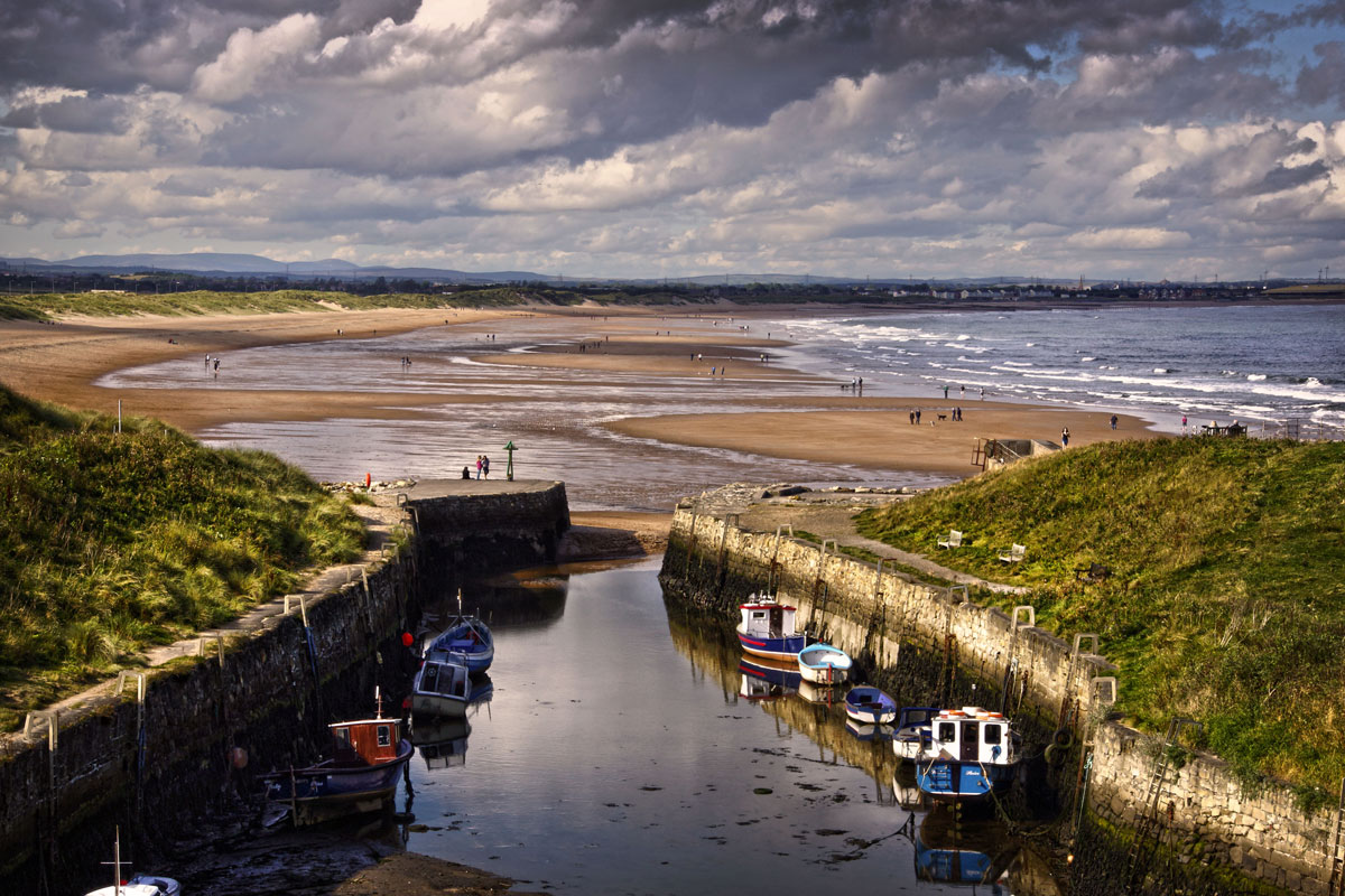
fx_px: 3362
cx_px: 672
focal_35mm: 90
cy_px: 448
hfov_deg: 22.6
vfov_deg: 15.2
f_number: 13
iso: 100
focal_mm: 60
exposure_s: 1/160
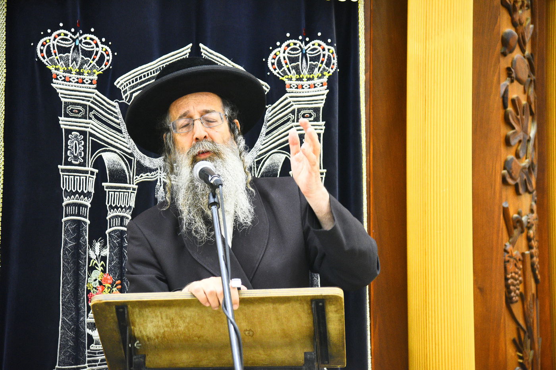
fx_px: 1621
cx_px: 278
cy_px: 185
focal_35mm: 105
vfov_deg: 13.0
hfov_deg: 19.5
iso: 3200
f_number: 4
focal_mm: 105
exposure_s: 1/100
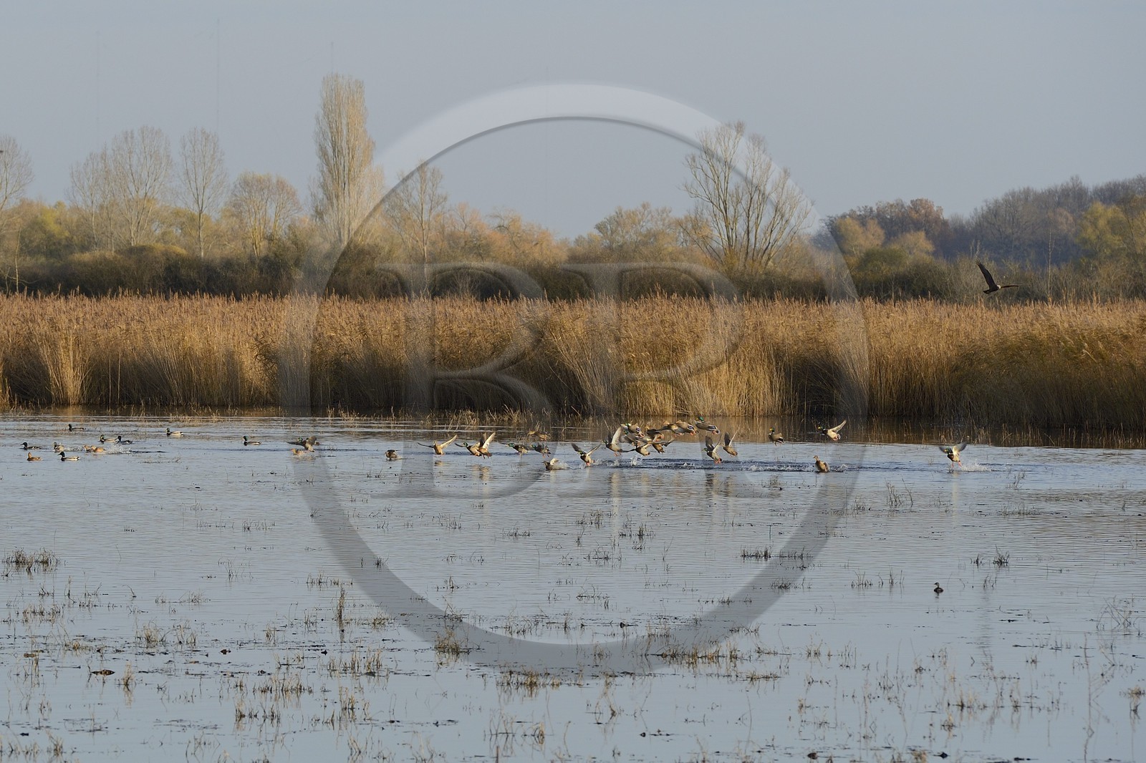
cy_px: 382
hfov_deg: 10.3
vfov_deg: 6.9
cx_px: 573
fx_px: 6365
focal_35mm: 200
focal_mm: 200
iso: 400
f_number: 8
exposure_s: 1/500
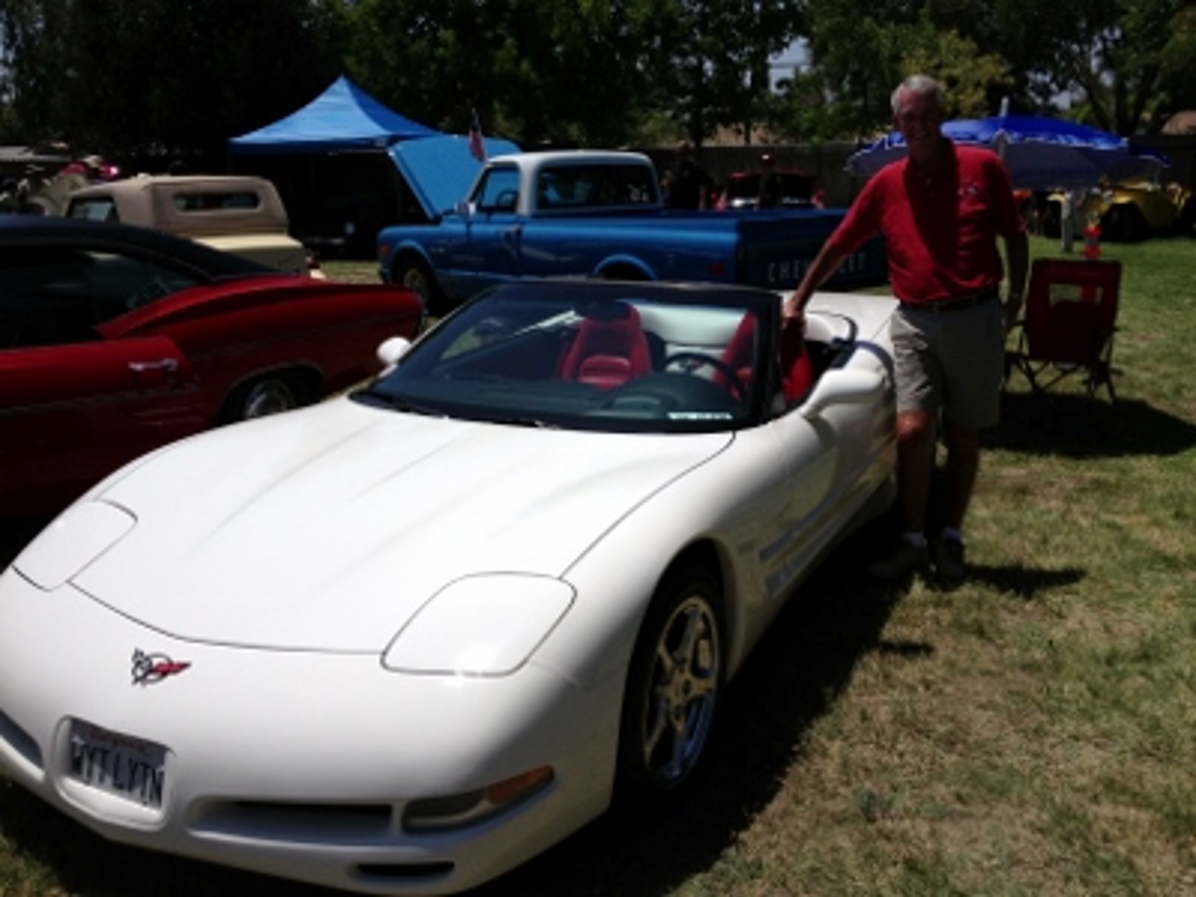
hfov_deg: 52.6
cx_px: 598
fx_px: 1209
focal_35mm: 35
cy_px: 448
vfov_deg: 40.7
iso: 50
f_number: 2.4
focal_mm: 4.28
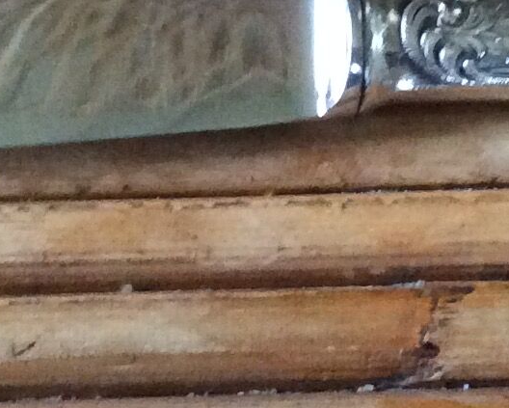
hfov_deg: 12.6
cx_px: 253
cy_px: 99
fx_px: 2306
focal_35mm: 153
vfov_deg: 10.1
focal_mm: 3.3
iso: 250
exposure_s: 1/20
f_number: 2.4
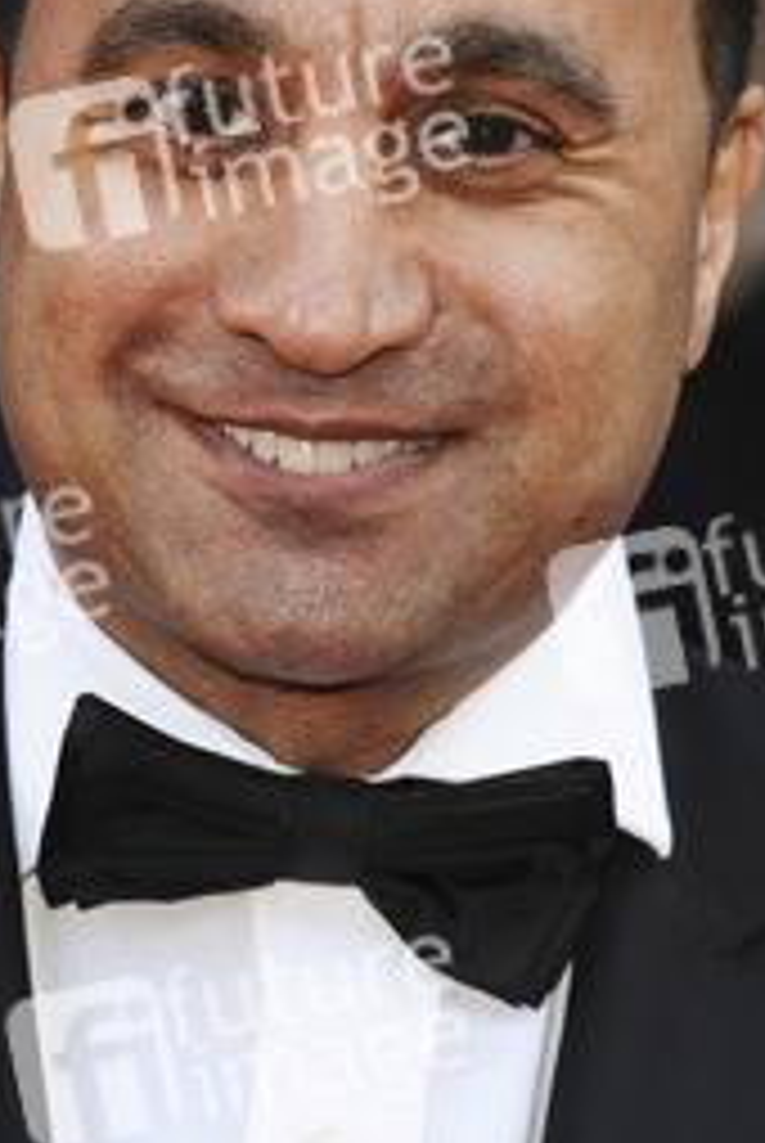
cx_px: 371
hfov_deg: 4.5
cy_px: 369
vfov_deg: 6.7
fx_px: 9758
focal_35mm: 307
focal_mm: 130
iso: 320
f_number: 4.5
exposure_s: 1/250
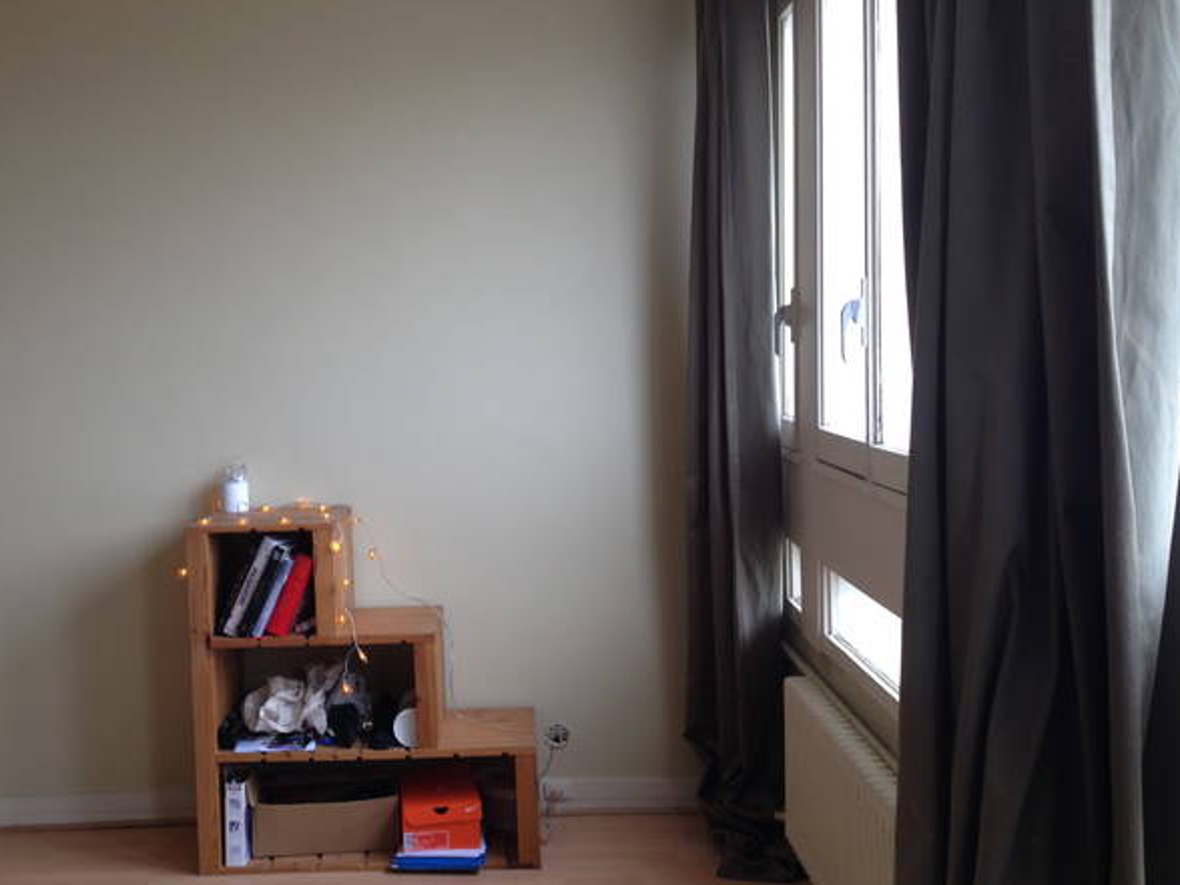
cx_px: 427
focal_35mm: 47
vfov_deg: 30.9
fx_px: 1602
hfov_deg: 40.1
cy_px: 480
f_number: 2.4
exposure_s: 1/30
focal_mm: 4.28
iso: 50
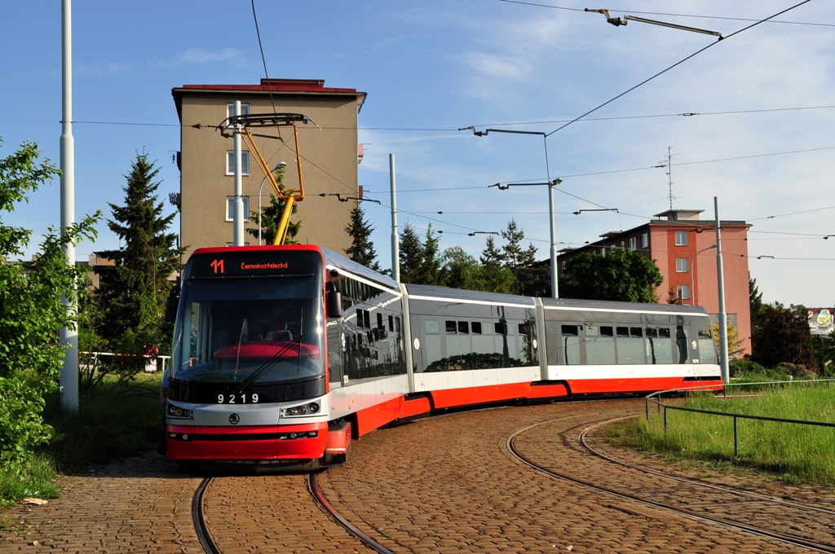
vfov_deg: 29.8
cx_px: 418
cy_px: 277
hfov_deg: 43.7
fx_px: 1042
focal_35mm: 45
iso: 200
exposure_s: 1/200
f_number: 11
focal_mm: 30
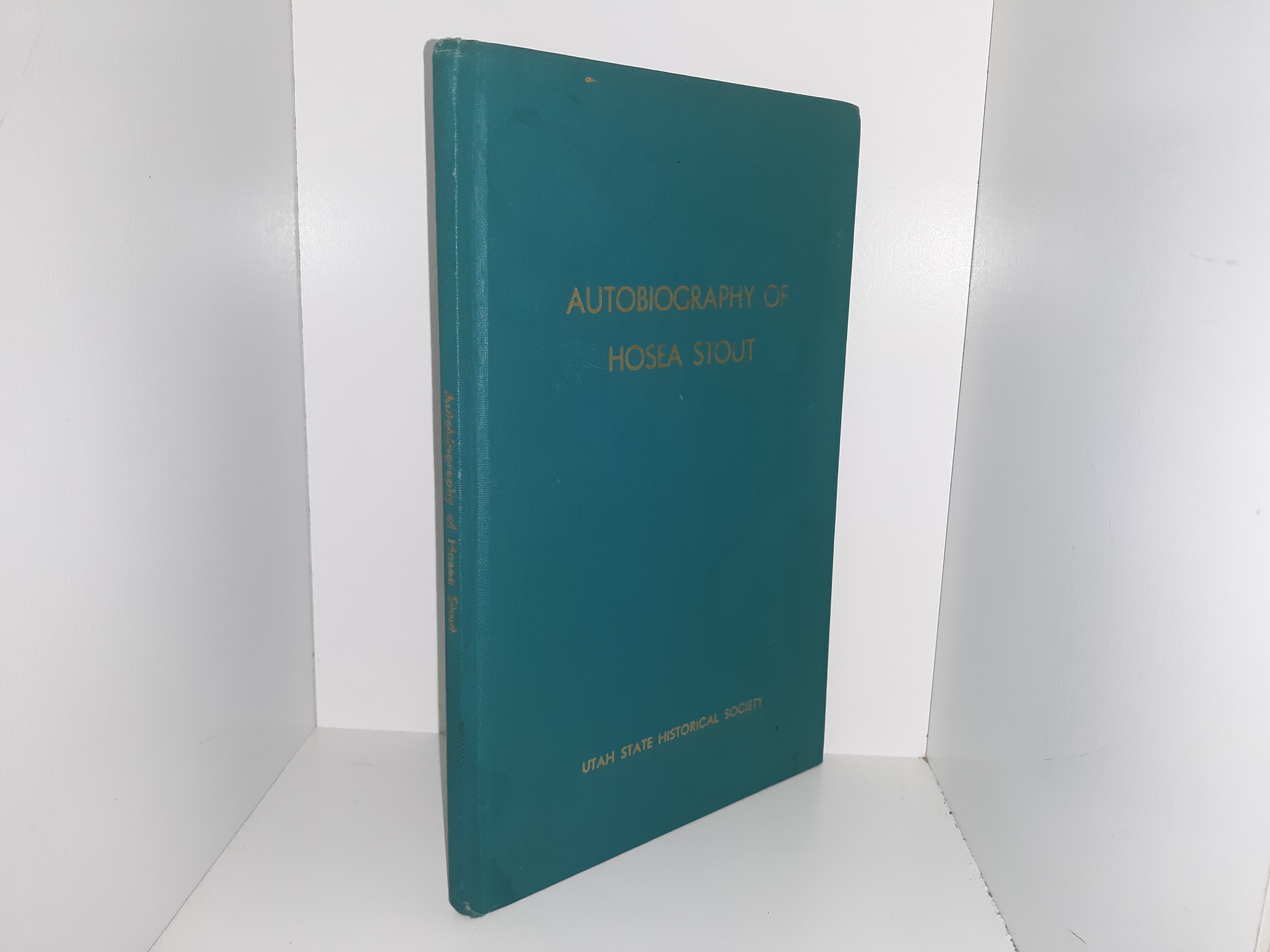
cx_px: 635
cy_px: 476
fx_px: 1027
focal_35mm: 28
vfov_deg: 49.7
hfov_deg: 63.4
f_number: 1.7
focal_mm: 3.7
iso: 50
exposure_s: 1/120
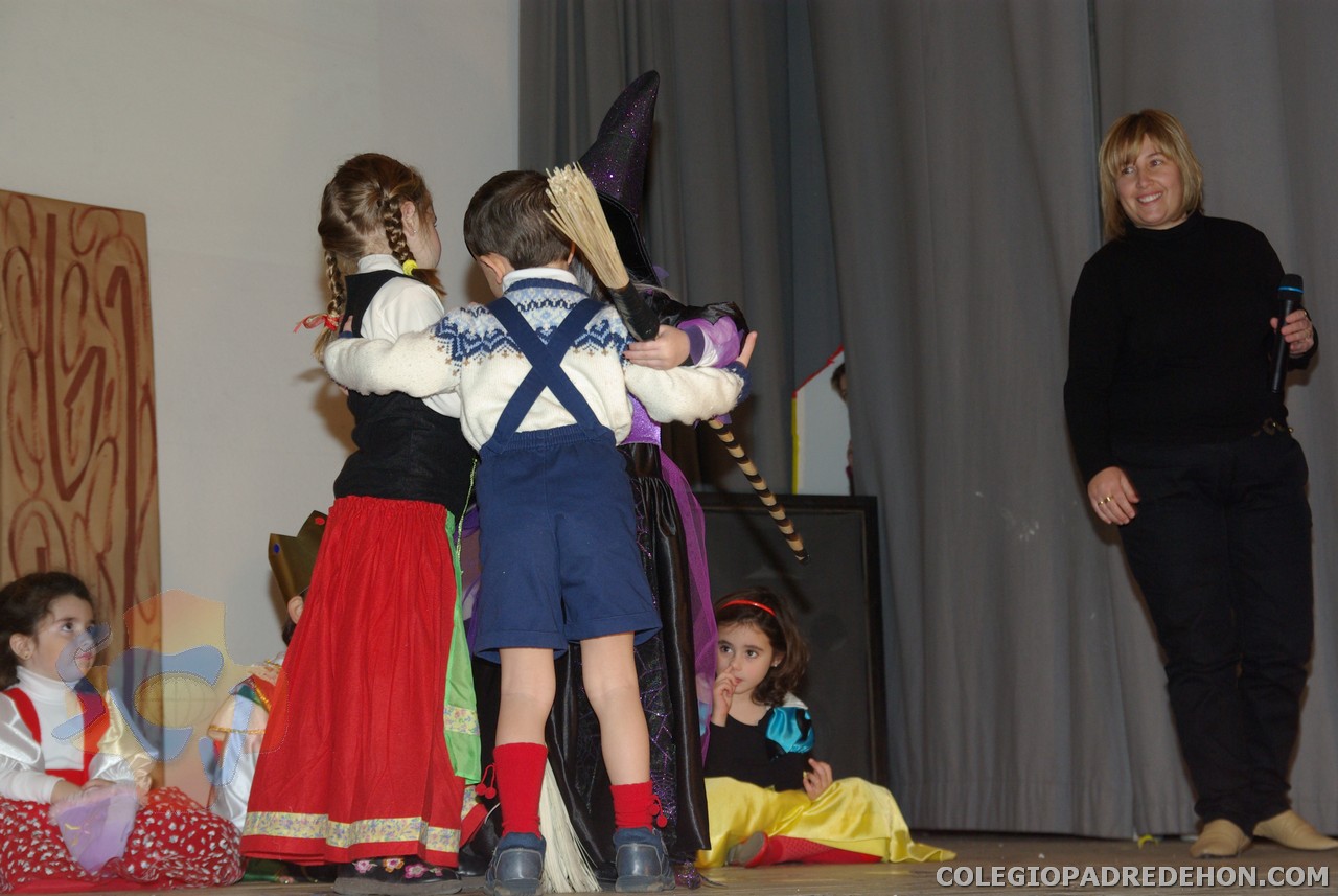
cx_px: 669
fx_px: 2512
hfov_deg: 29.8
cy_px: 448
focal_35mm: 68
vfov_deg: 20.2
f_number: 5.6
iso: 400
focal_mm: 45
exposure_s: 1/60
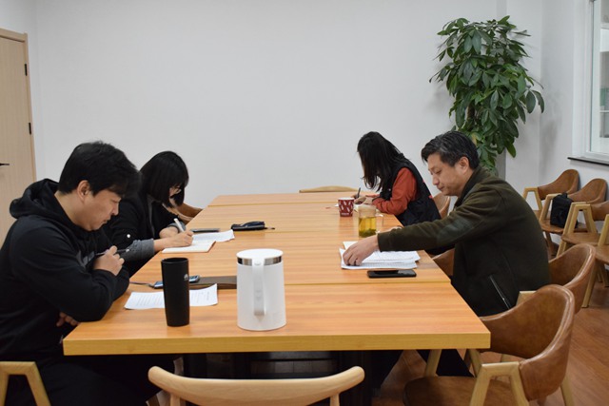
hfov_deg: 46.4
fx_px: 711
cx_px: 304
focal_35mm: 42
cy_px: 203
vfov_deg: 31.9
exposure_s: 1/200
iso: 2500
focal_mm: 28
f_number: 7.1
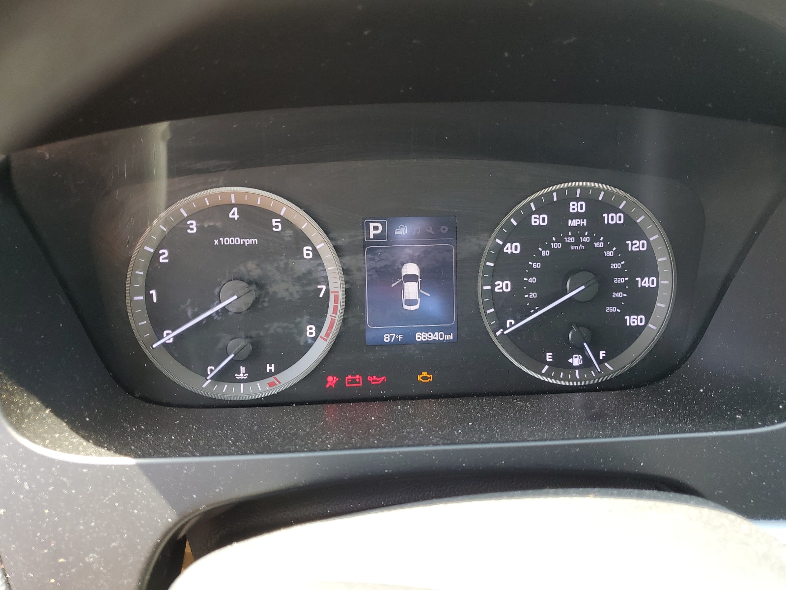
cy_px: 295
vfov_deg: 53.1
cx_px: 393
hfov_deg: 67.3
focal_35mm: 26
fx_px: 590
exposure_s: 1/60.2
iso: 52
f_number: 1.5
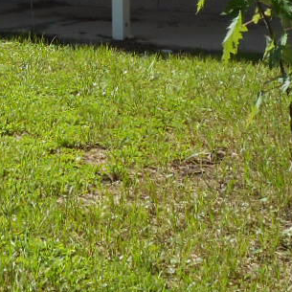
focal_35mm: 116
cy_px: -88
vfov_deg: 14.4
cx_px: -57
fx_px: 1107
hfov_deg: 14.5
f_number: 3.7
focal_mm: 4.5
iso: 80
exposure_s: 1/400
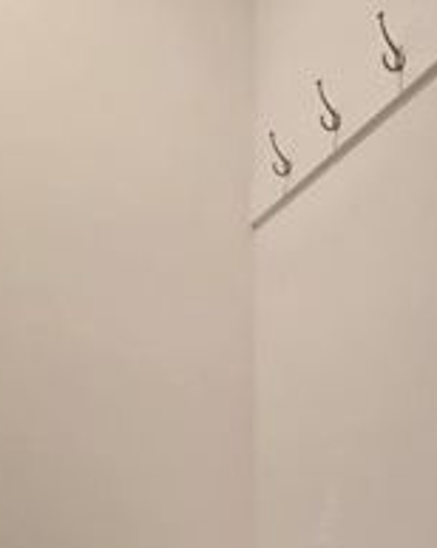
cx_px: 251
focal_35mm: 35
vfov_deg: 47.0
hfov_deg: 42.1
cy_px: 483
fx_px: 567
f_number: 2.2
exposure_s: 1/60
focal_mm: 2.2
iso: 125
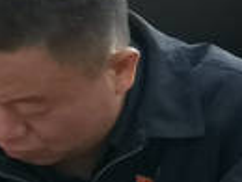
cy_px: 119
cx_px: 823
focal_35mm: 246
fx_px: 1723
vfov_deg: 6.1
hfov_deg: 6.9
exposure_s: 1/50
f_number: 1.8
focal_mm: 4.75
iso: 250
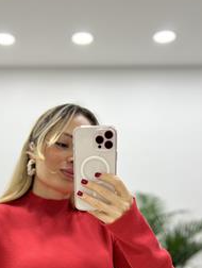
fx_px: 372
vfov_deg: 38.0
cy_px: 217
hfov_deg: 30.1
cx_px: 63
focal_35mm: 48
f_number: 1.5
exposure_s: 1/100
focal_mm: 5.7
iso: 100
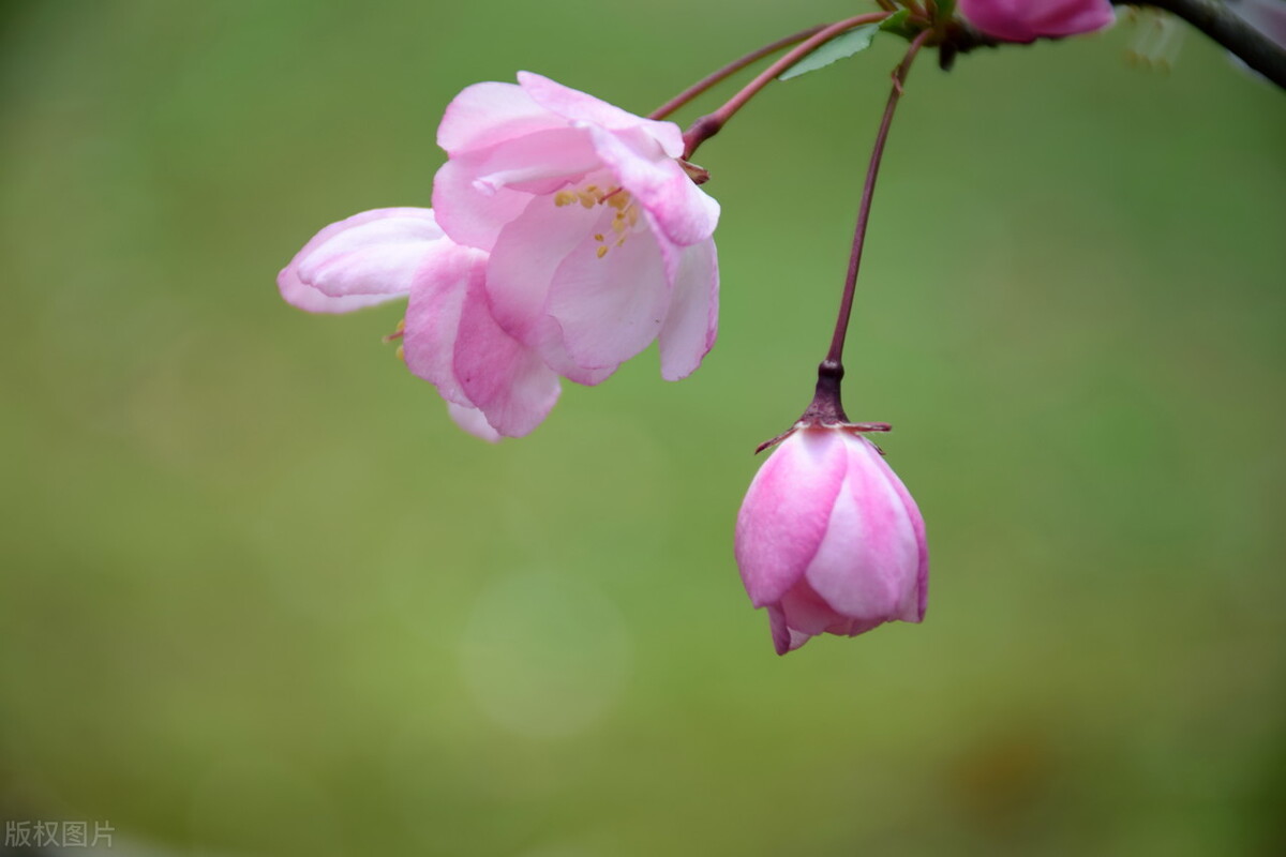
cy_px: 428
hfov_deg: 9.8
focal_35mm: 210
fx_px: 7501
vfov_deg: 6.5
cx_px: 643
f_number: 5.6
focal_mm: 140
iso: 100
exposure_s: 1/160
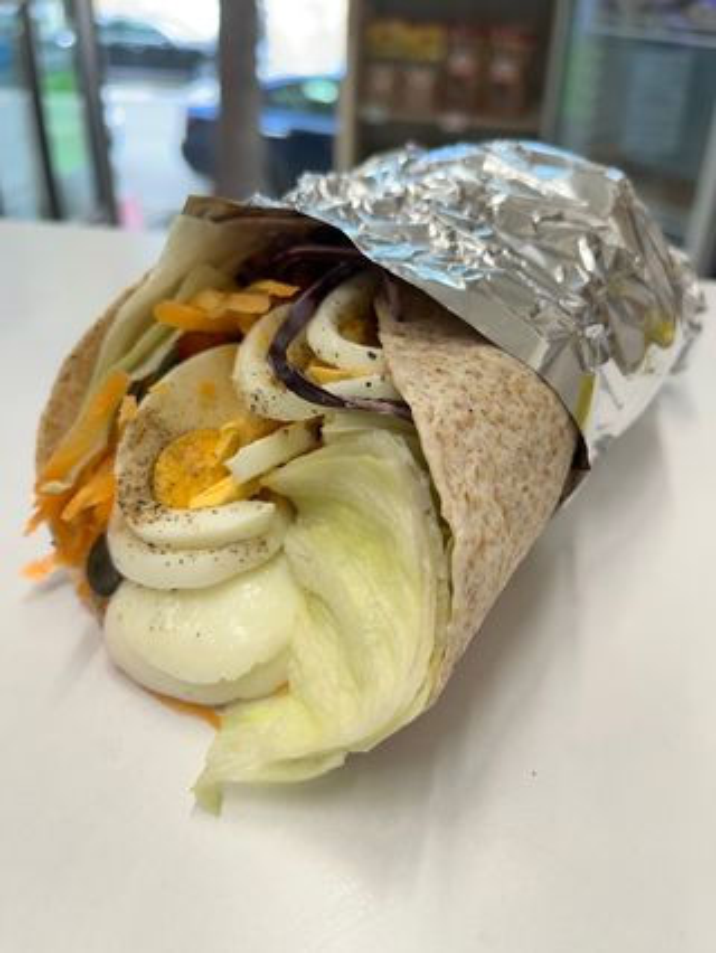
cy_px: 476
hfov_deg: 53.1
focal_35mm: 26
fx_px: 716
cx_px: 358
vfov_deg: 67.3
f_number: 1.6
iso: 32
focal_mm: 5.1
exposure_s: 1/100
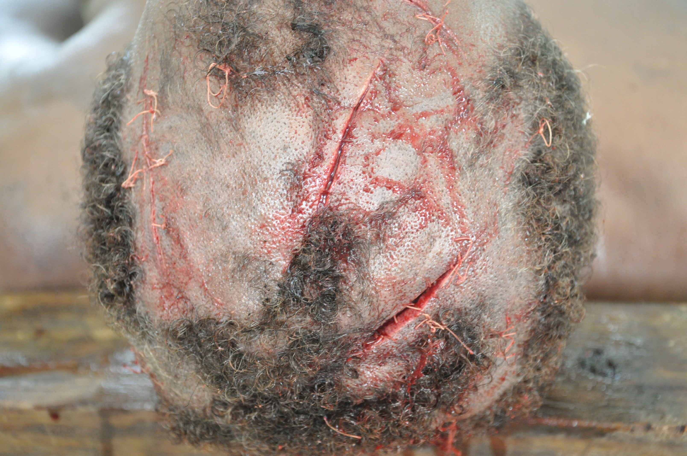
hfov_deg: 29.9
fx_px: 1287
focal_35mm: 68
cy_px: 228
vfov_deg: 20.1
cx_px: 344
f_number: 4.8
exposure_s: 1/50
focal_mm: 45
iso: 1600
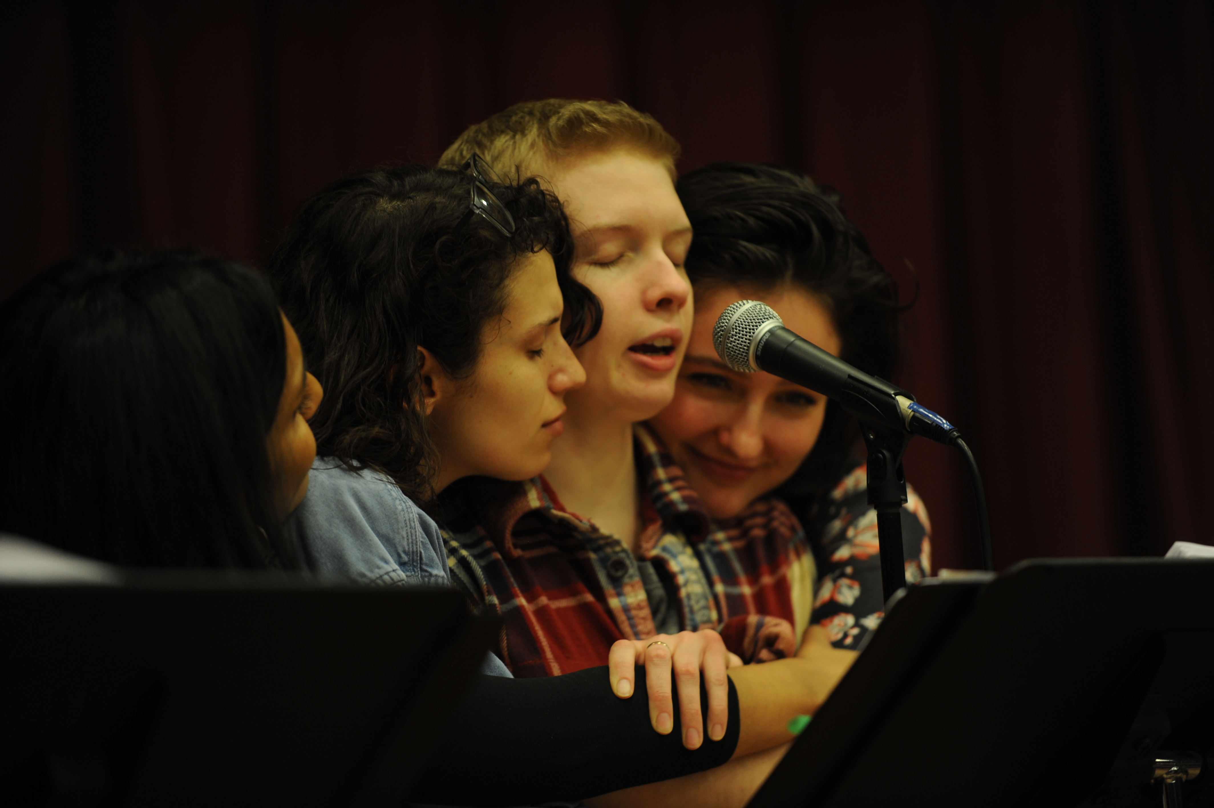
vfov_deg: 7.8
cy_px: 404
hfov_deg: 11.8
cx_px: 607
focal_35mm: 175
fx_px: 5898
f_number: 2.8
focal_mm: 175
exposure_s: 1/100
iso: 640
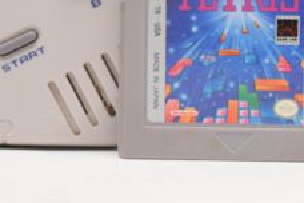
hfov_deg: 8.9
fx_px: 1954
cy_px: 55
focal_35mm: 231
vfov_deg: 5.9
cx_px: 219
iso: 1600
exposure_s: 1/125
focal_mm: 55
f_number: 5.6
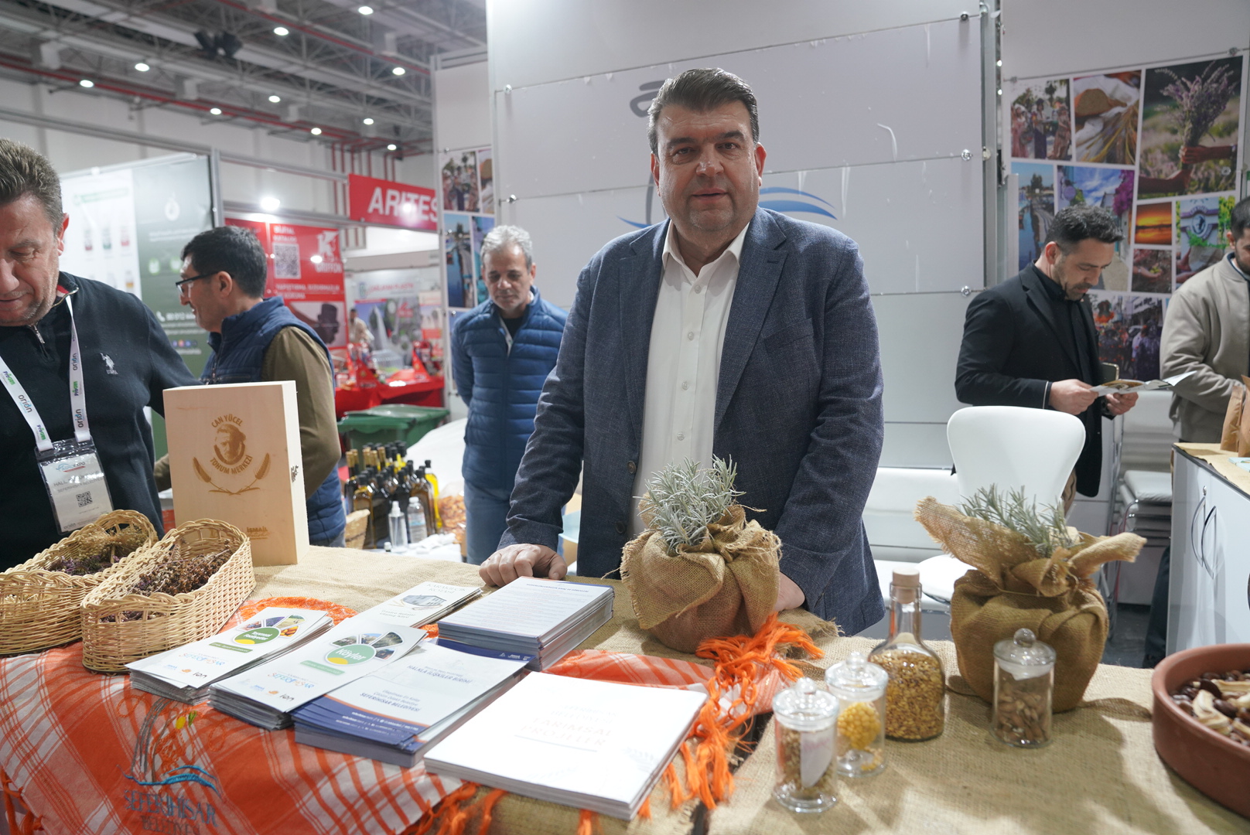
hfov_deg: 71.5
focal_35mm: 25
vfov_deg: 51.4
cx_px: 625
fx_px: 869
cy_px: 418
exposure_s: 1/160
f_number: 4
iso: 1600
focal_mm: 25
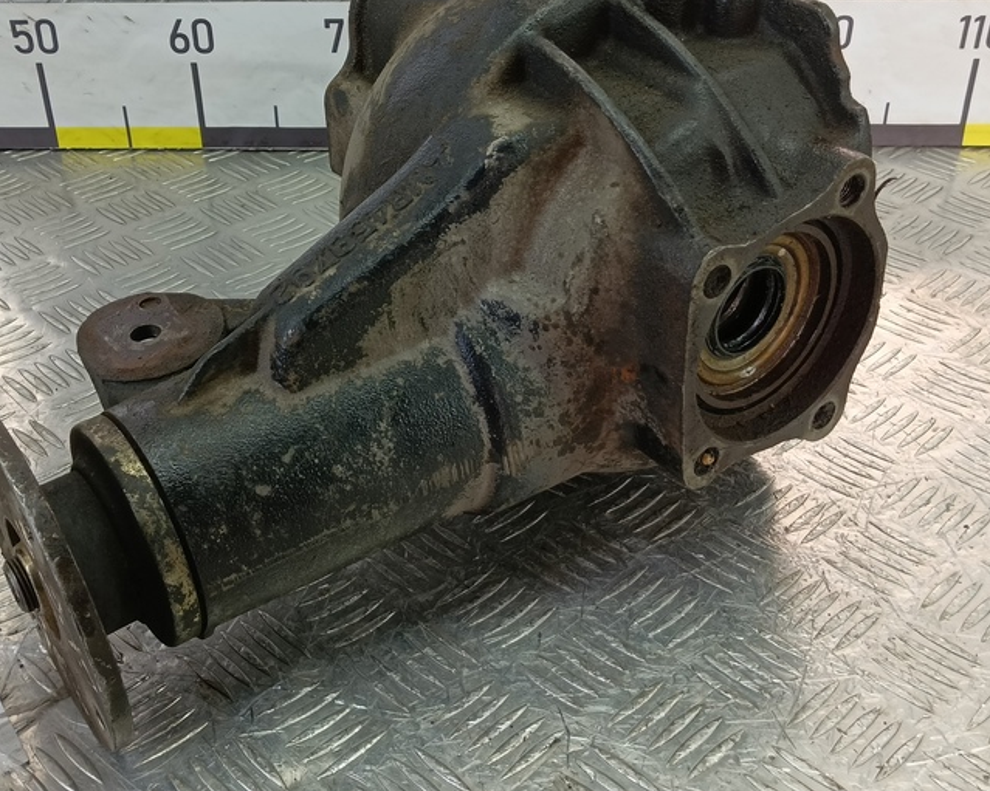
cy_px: 294
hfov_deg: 50.2
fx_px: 1055
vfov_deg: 40.8
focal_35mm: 36
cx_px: 455
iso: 109
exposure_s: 1/50
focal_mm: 4.11
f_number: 1.6
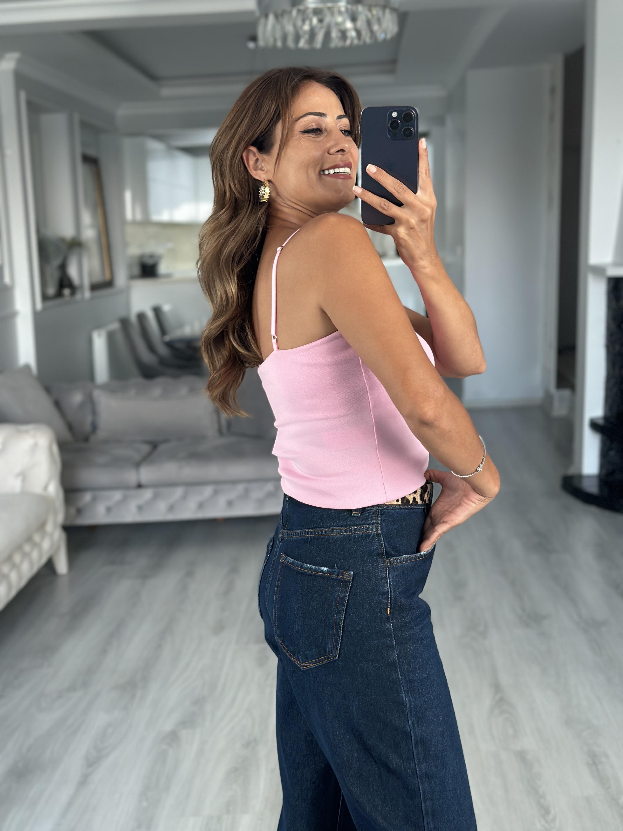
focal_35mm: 48
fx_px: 1152
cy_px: 416
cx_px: 312
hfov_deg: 30.3
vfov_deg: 39.7
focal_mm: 6.86
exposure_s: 1/60
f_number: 1.78
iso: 200
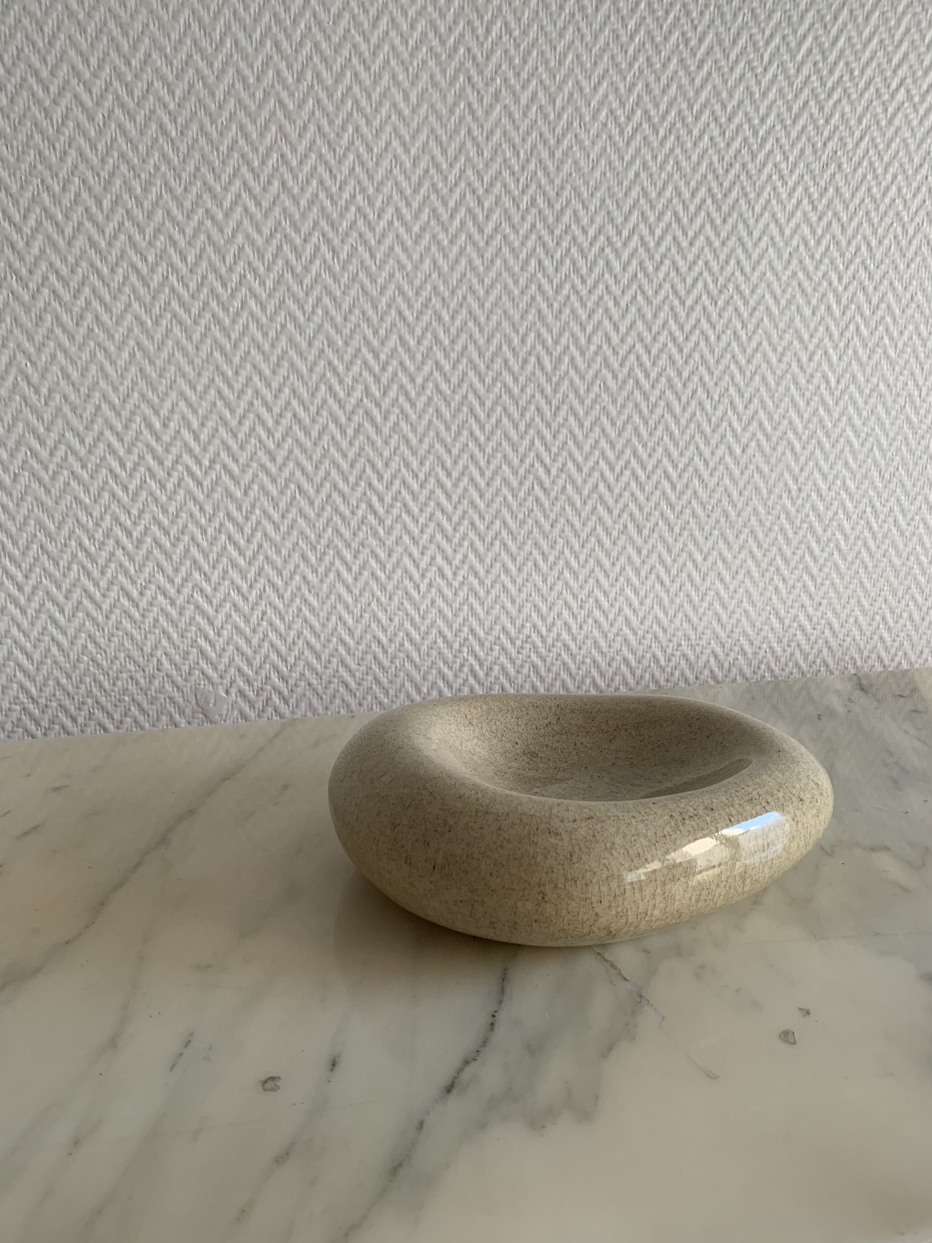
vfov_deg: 67.3
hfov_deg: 53.1
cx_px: 466
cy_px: 622
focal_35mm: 26
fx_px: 933
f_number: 1.8
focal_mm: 4.25
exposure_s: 1/121
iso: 100
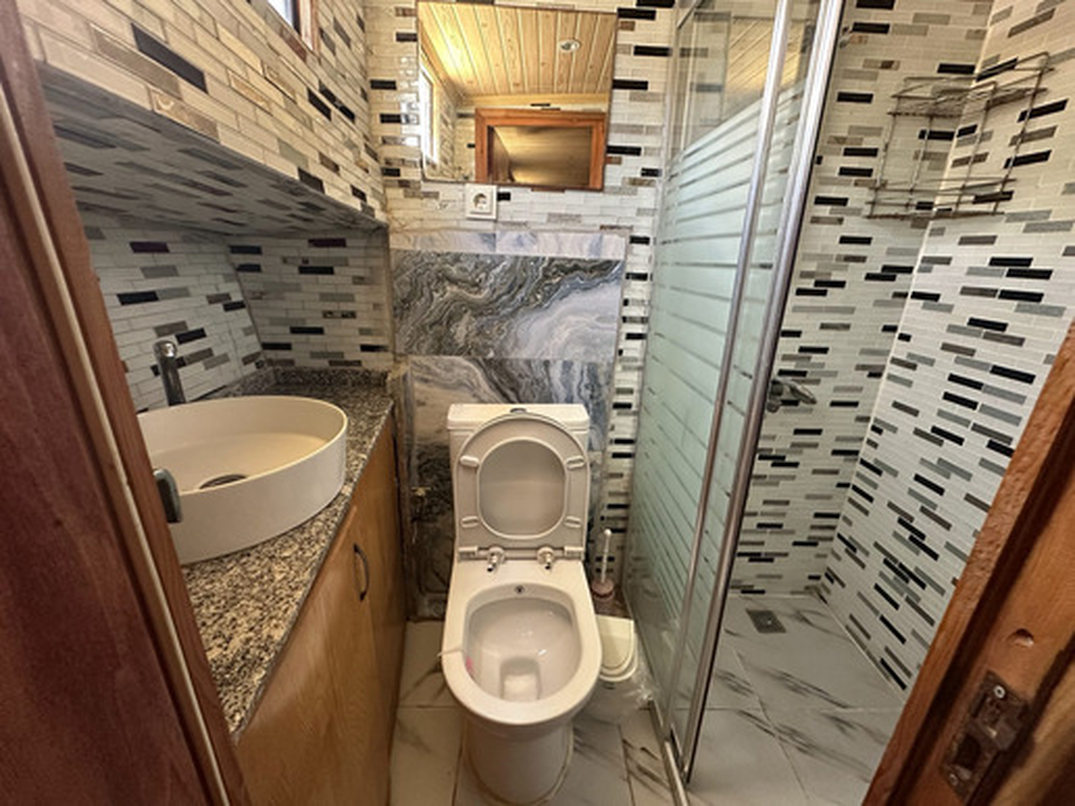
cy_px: 403
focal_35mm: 14
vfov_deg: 85.7
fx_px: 435
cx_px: 538
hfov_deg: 102.1
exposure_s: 1/60
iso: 400
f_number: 2.2
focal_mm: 2.22
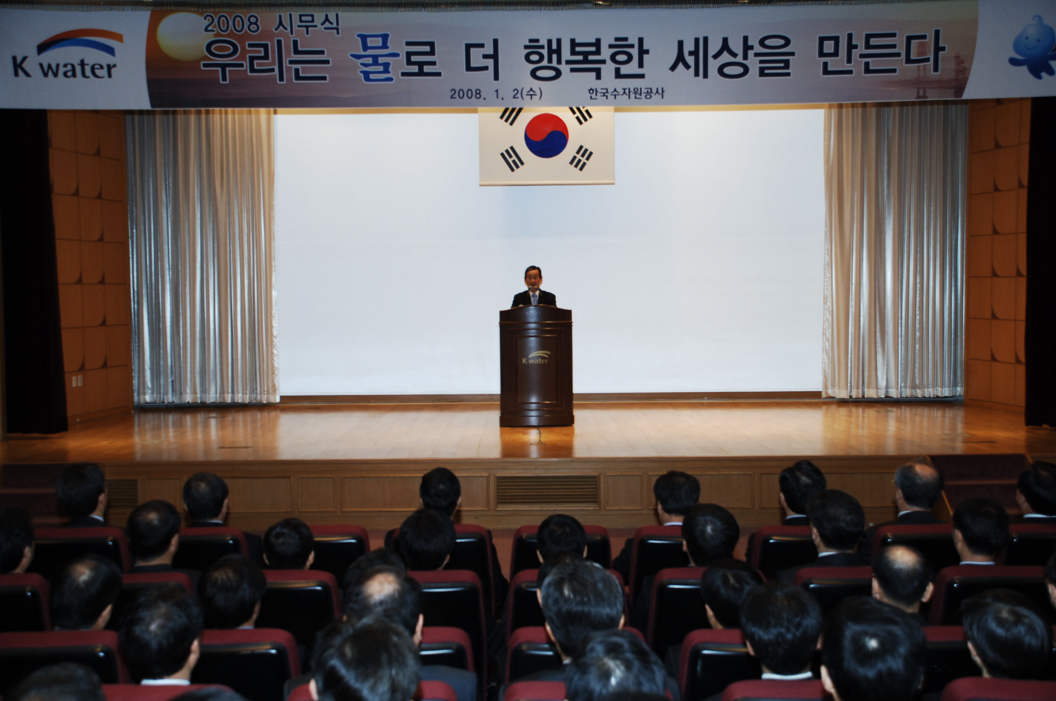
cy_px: 350
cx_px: 528
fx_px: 1362
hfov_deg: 42.4
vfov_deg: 28.9
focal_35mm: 46
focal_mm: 31
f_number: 4.5
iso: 400
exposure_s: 1/60
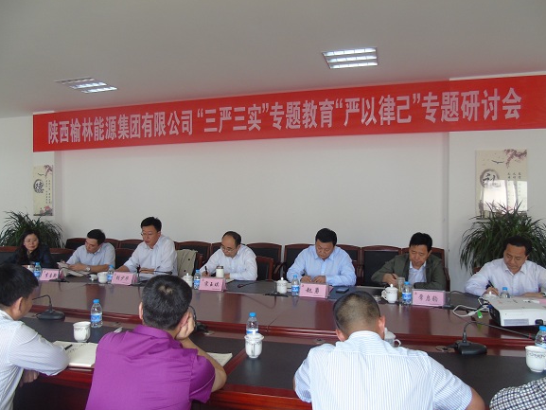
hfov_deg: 67.3
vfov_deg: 53.1
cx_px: 273
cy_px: 207
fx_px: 410
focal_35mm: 26
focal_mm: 4.4
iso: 100
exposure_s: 1/30
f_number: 3.4
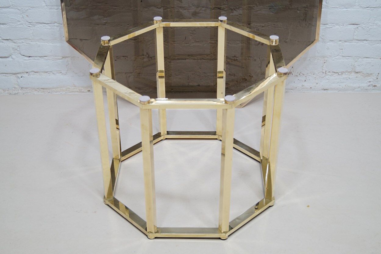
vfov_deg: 25.7
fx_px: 555
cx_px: 190
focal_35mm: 52
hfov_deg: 37.9
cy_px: 127
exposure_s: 1/50
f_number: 4.5
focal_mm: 35
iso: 400
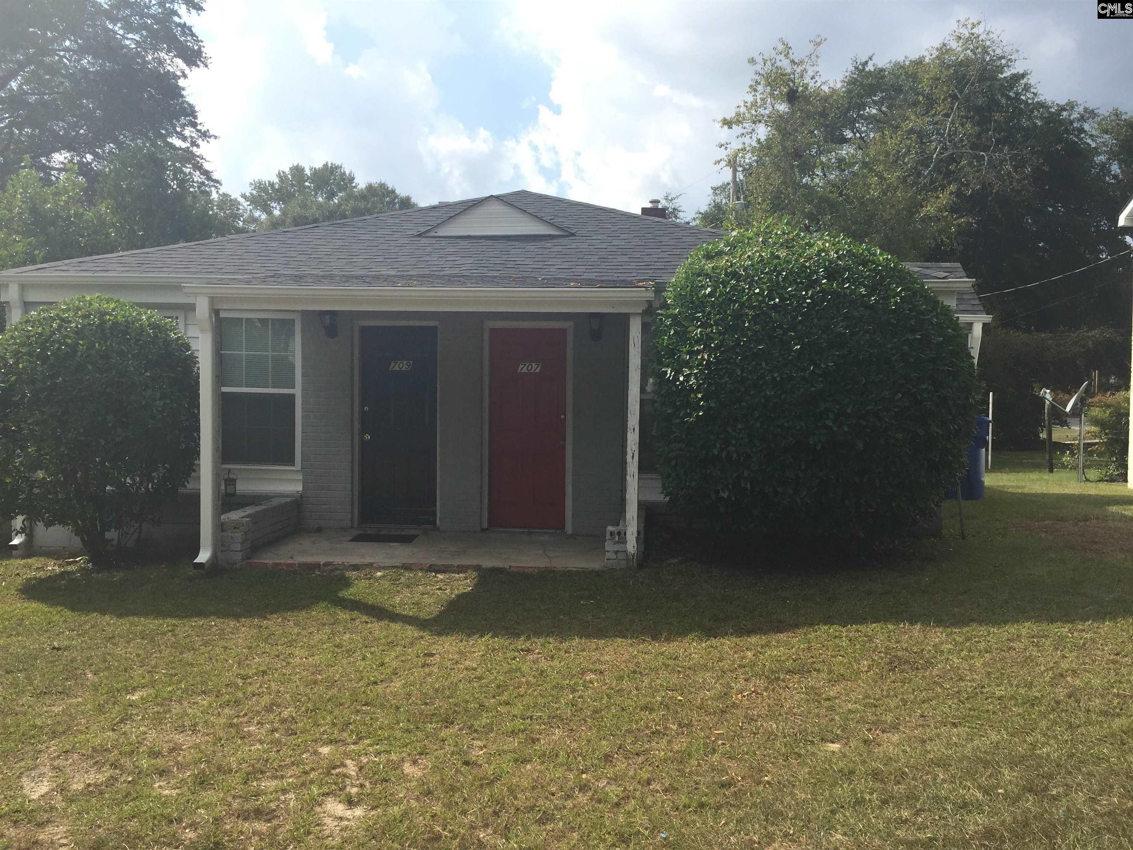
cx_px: 566
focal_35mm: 29
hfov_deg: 61.7
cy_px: 425
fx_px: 949
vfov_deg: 48.2
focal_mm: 4.15
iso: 32
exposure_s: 1/2198
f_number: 2.2
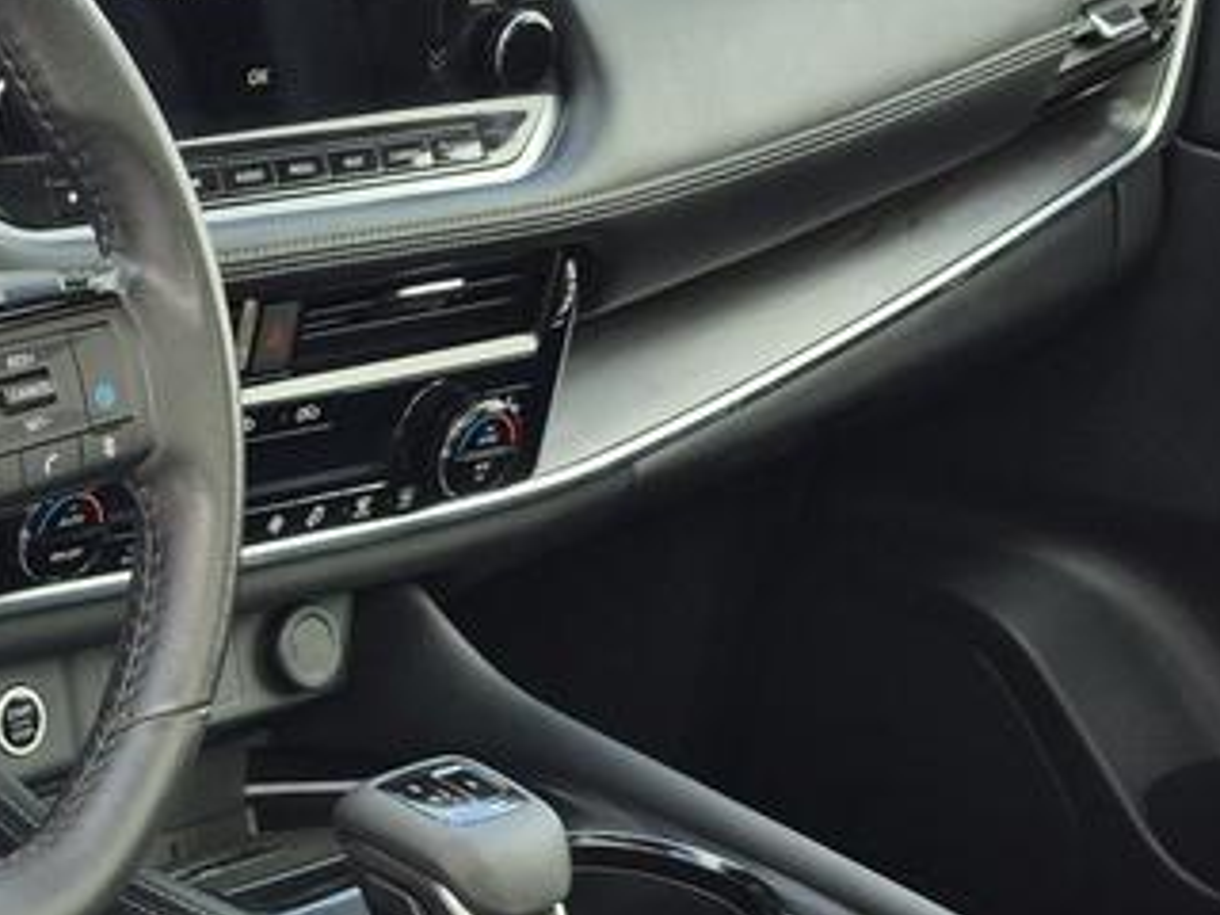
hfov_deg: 19.5
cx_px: -404
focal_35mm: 92
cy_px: 827
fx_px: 3242
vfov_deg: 15.9
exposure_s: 1/180
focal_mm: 5.4
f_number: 1.8
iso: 25
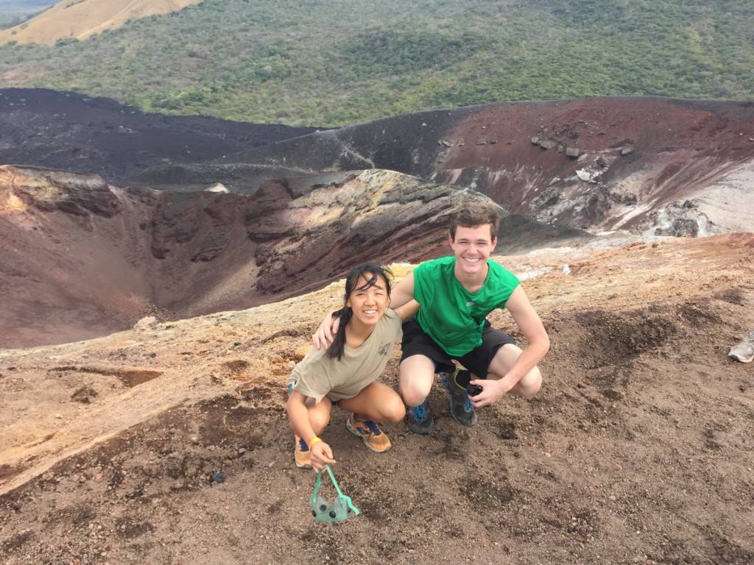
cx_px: 377
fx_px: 632
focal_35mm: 29
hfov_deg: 61.7
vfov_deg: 48.2
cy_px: 282
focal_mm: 4.15
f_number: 2.2
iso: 32
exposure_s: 1/964
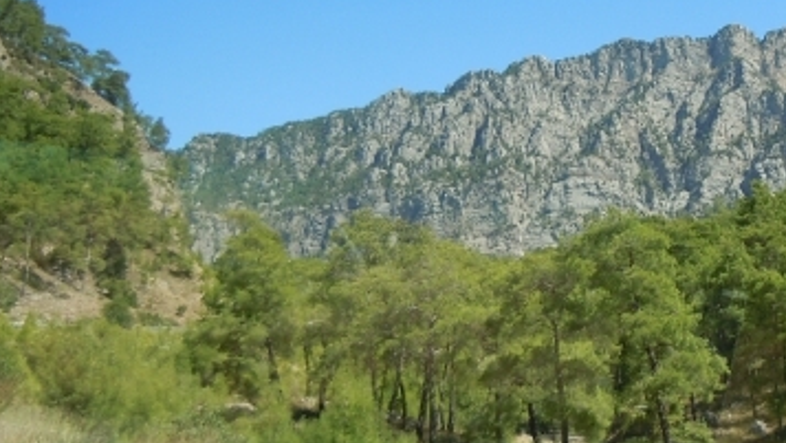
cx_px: 643
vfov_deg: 21.6
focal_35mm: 55
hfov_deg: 36.4
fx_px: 1147
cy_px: 93
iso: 100
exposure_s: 1/500
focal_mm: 5.4
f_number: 3.5
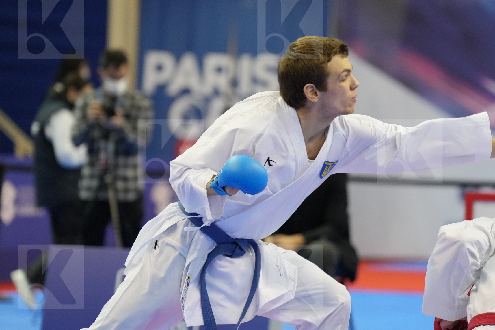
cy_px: 152
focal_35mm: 210
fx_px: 2887
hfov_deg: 9.8
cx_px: 290
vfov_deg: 6.5
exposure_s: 1/1000
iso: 4000
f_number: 2.8
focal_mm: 144
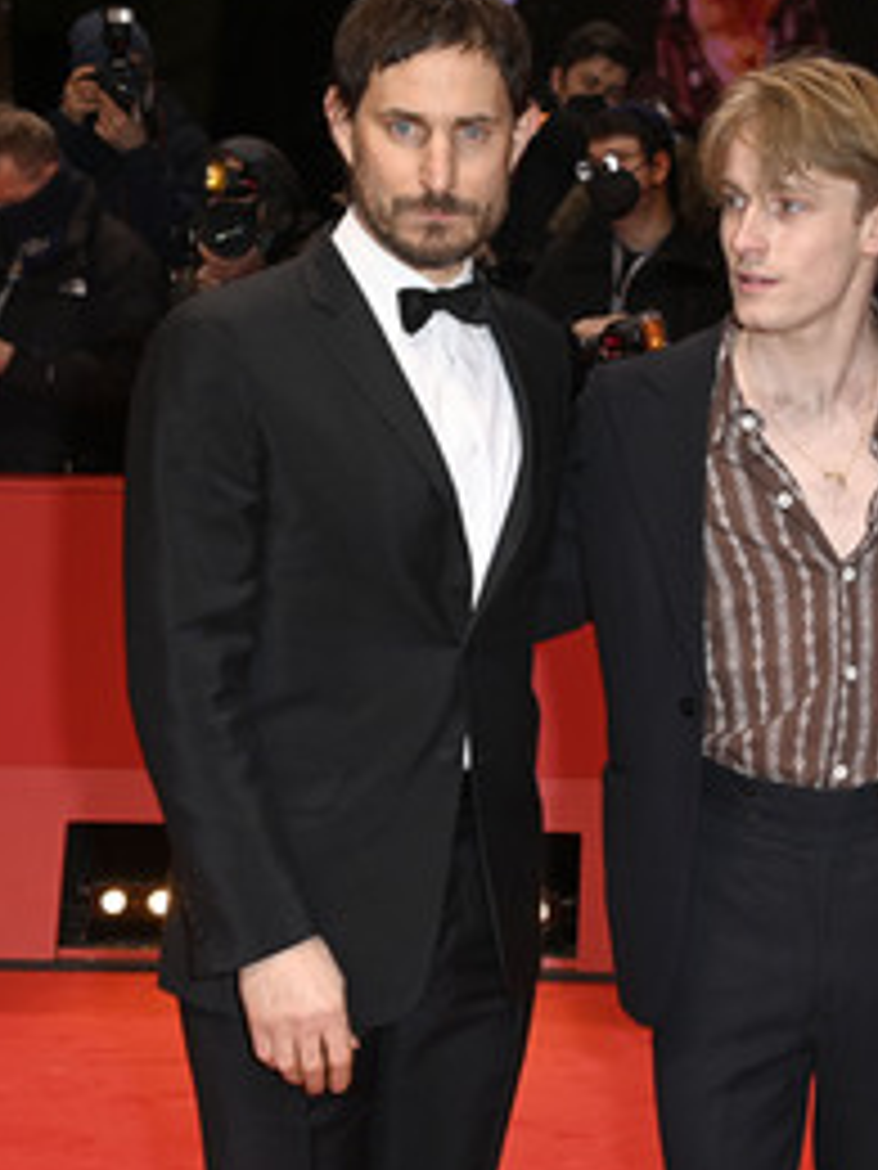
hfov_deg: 18.3
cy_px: 572
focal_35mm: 80
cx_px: 714
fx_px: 2705
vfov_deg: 24.4
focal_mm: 48
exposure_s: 1/160
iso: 800
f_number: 5.6
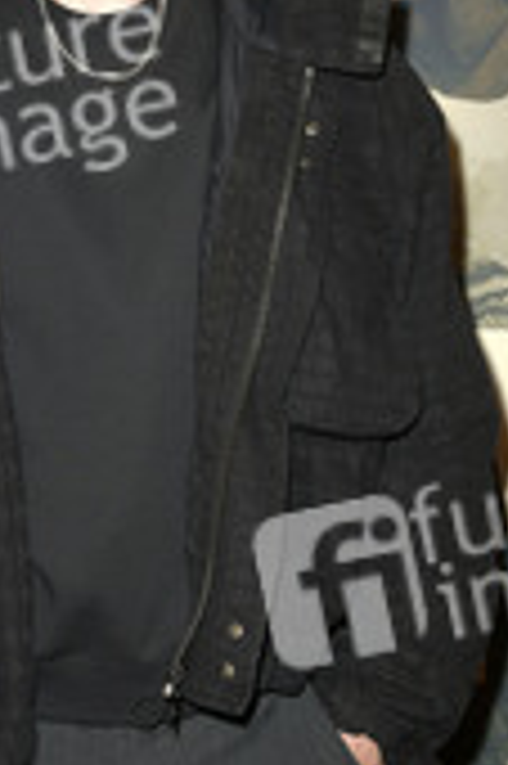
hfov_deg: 12.6
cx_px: 76
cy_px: 338
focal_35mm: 108
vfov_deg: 18.9
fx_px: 2290
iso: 250
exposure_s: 1/250
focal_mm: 46
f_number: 5.6
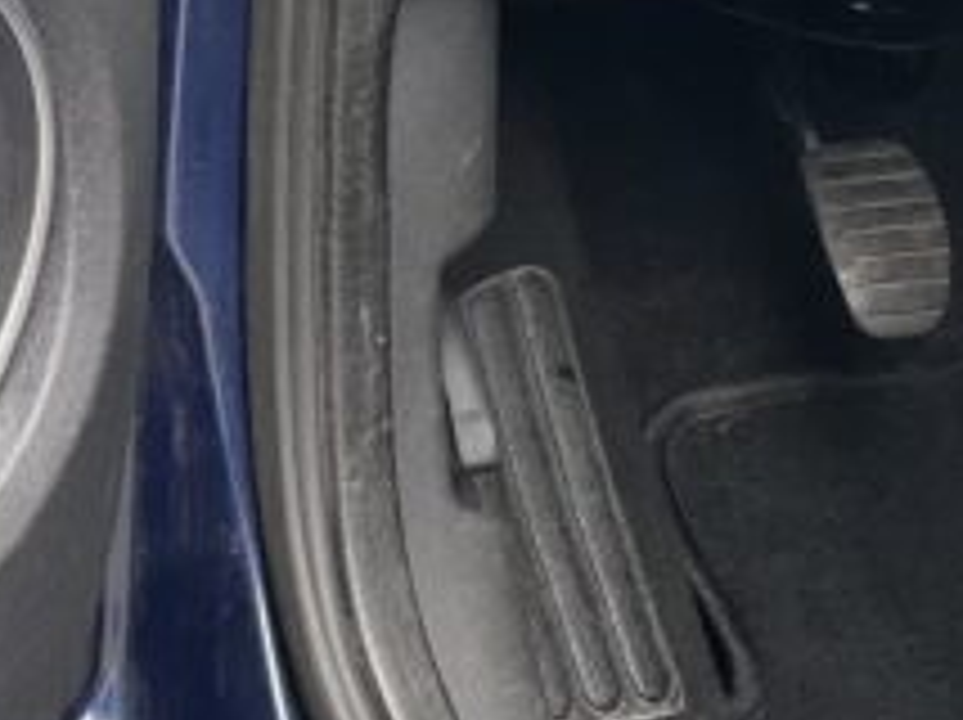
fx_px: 8003
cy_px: -400
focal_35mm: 288
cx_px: 626
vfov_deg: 5.1
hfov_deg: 6.9
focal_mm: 9
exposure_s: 1/121
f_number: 2.8
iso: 160
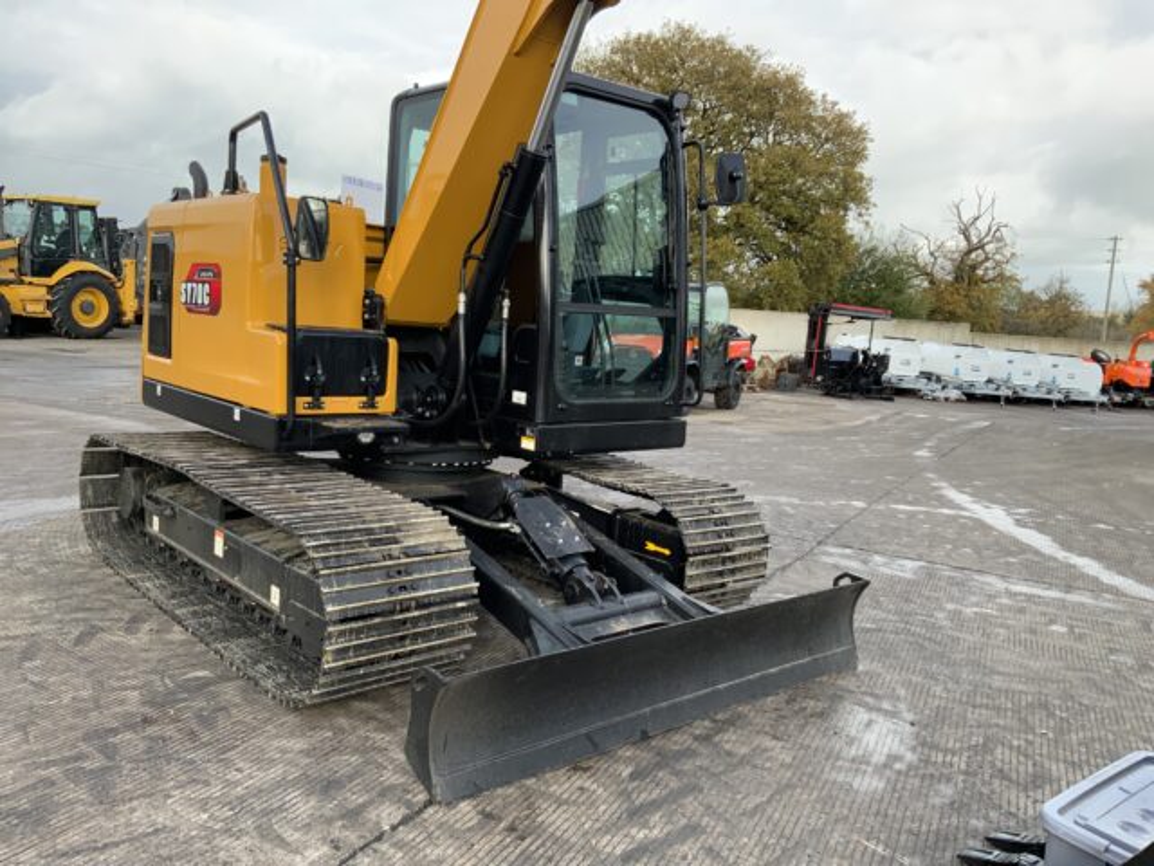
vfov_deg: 48.2
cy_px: 433
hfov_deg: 61.7
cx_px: 577
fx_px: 967
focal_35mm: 29
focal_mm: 3
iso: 16
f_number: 1.8
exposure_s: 1/422
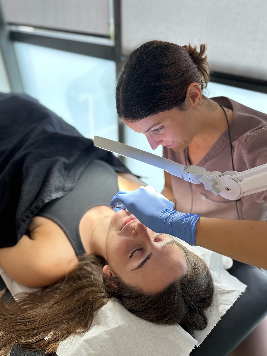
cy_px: 181
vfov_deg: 69.4
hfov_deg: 54.9
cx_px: 129
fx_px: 257
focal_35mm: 25
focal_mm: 6.86
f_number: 1.78
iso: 125
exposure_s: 1/121
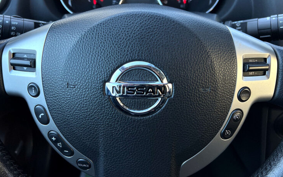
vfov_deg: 41.6
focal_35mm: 30
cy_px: 70
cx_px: 144
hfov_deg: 62.9
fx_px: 231
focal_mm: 5.7
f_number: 1.5
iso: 32
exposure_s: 1/143
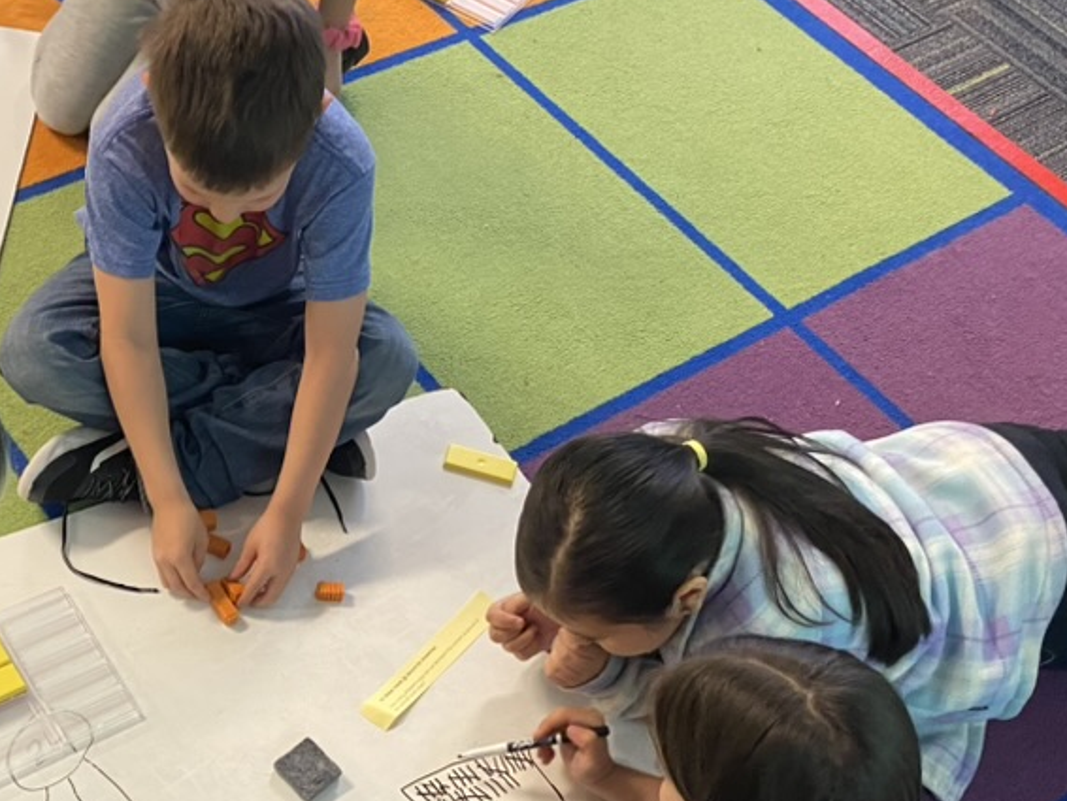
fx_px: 1449
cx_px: 315
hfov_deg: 39.7
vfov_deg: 30.5
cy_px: 573
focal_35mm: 47
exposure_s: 1/60
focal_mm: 4.25
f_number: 1.8
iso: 320
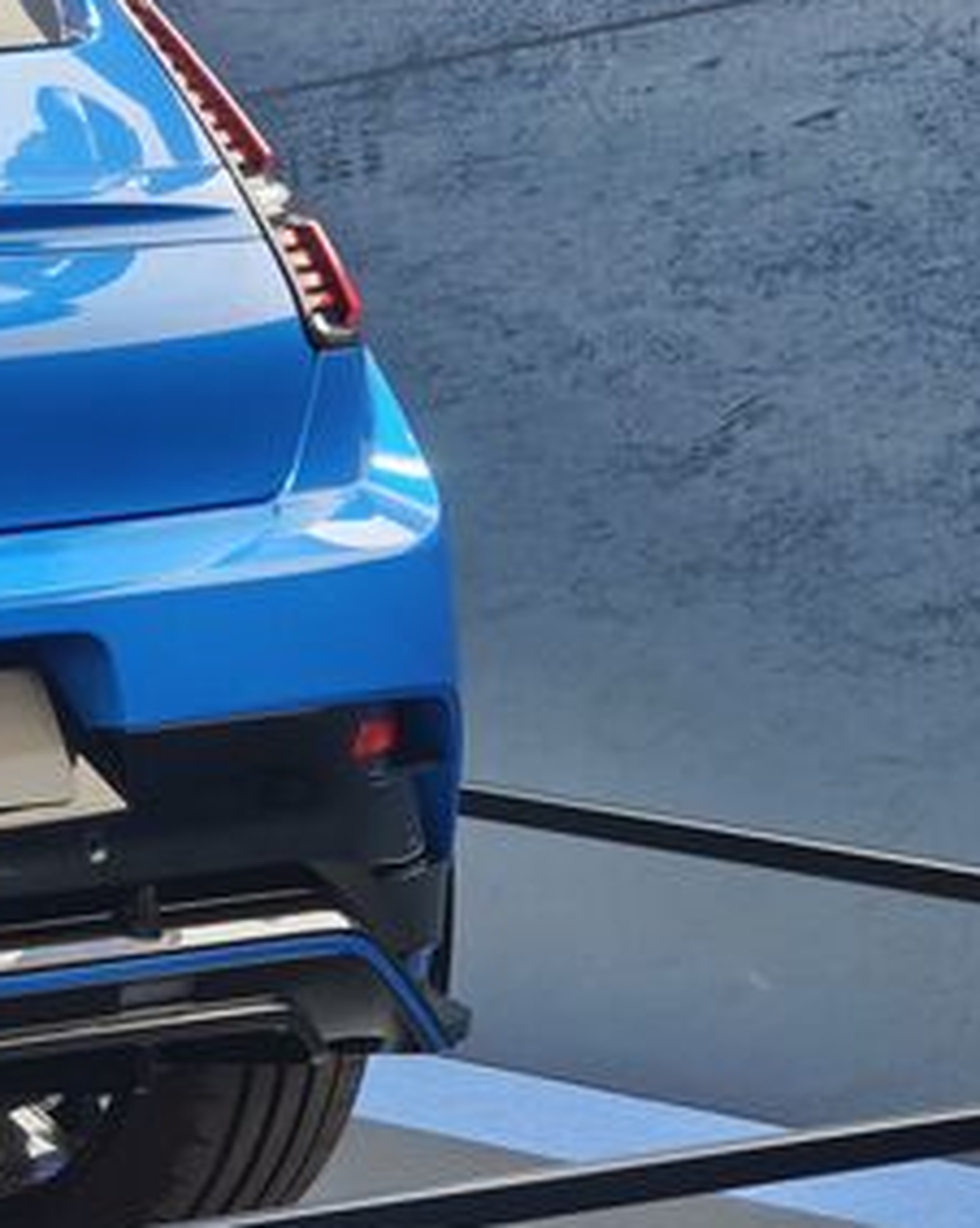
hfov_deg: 6.8
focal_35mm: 226
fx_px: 8203
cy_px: 351
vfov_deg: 8.5
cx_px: -182
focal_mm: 19.4
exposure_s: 1/100
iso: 250
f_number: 2.5
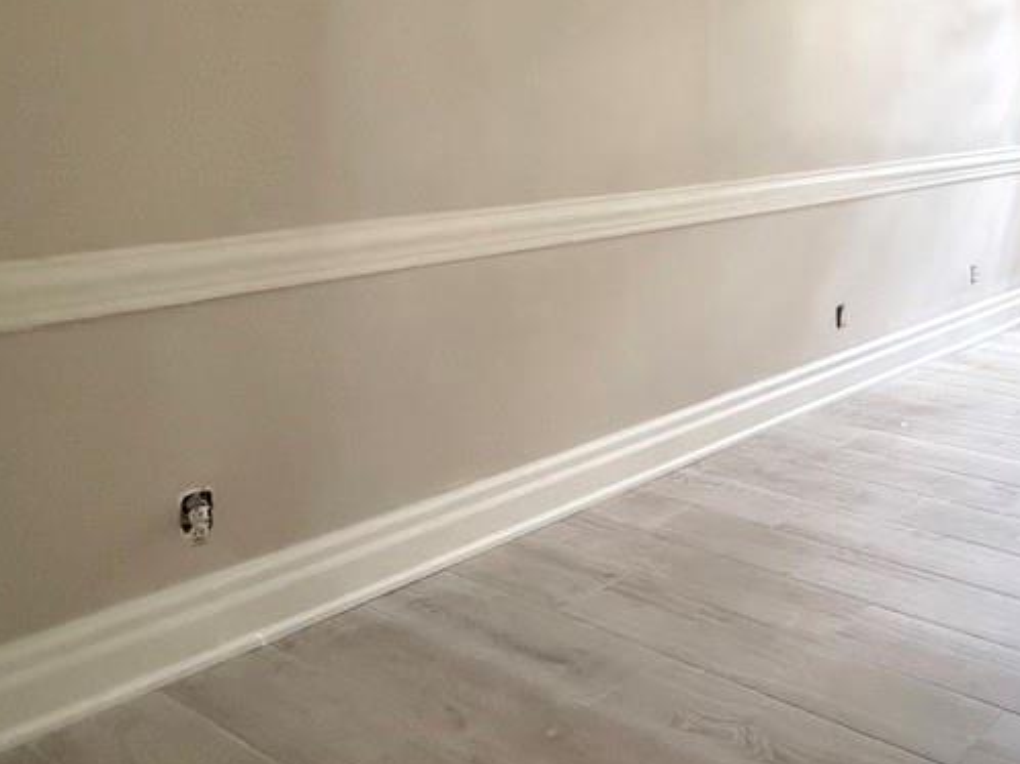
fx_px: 1060
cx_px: 934
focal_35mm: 36
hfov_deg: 46.0
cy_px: 55
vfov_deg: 36.7
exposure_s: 1/60
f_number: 2.2
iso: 1250
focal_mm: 2.22
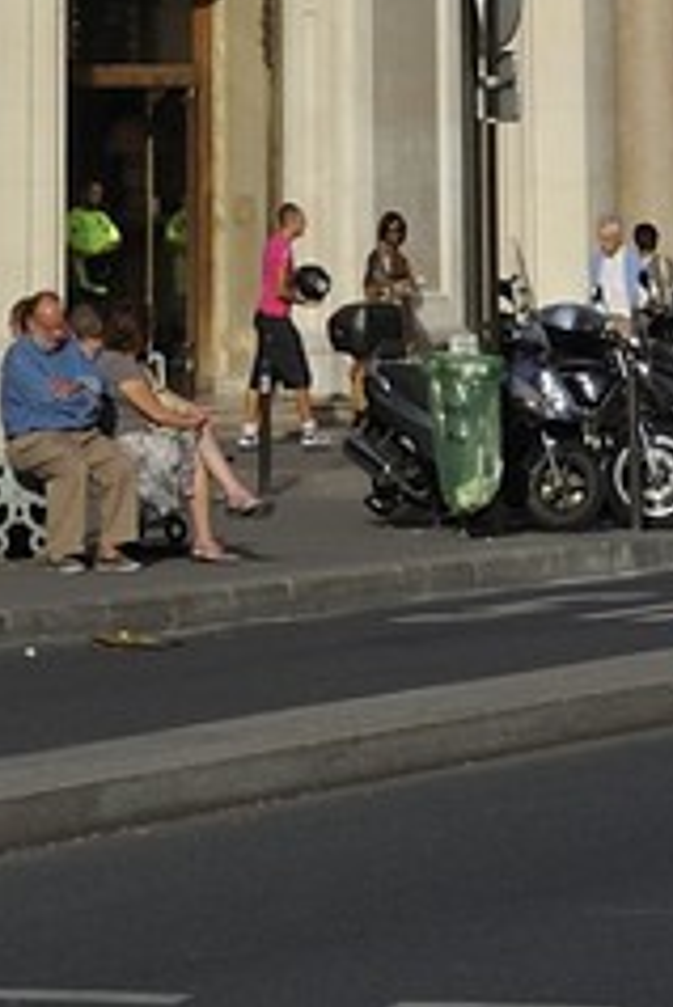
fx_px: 7140
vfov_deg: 7.3
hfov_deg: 5.4
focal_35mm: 255
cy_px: -1900
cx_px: 114
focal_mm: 38
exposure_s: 1/160
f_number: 14
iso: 200
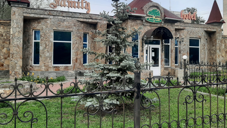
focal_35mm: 34
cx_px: 120
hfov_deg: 58.0
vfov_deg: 34.6
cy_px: 54
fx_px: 205
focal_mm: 3.93
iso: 40
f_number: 1.7
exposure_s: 1/284
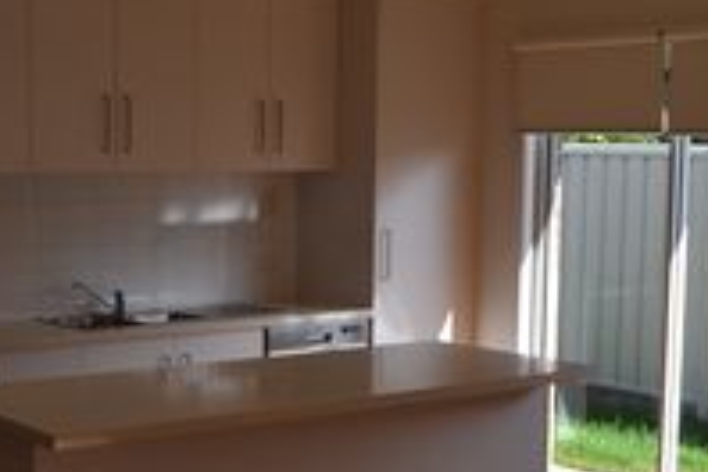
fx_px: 1259
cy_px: 316
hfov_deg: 31.3
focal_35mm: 64
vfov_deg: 21.2
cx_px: 282
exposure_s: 1/125
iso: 100
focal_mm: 18
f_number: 5.6
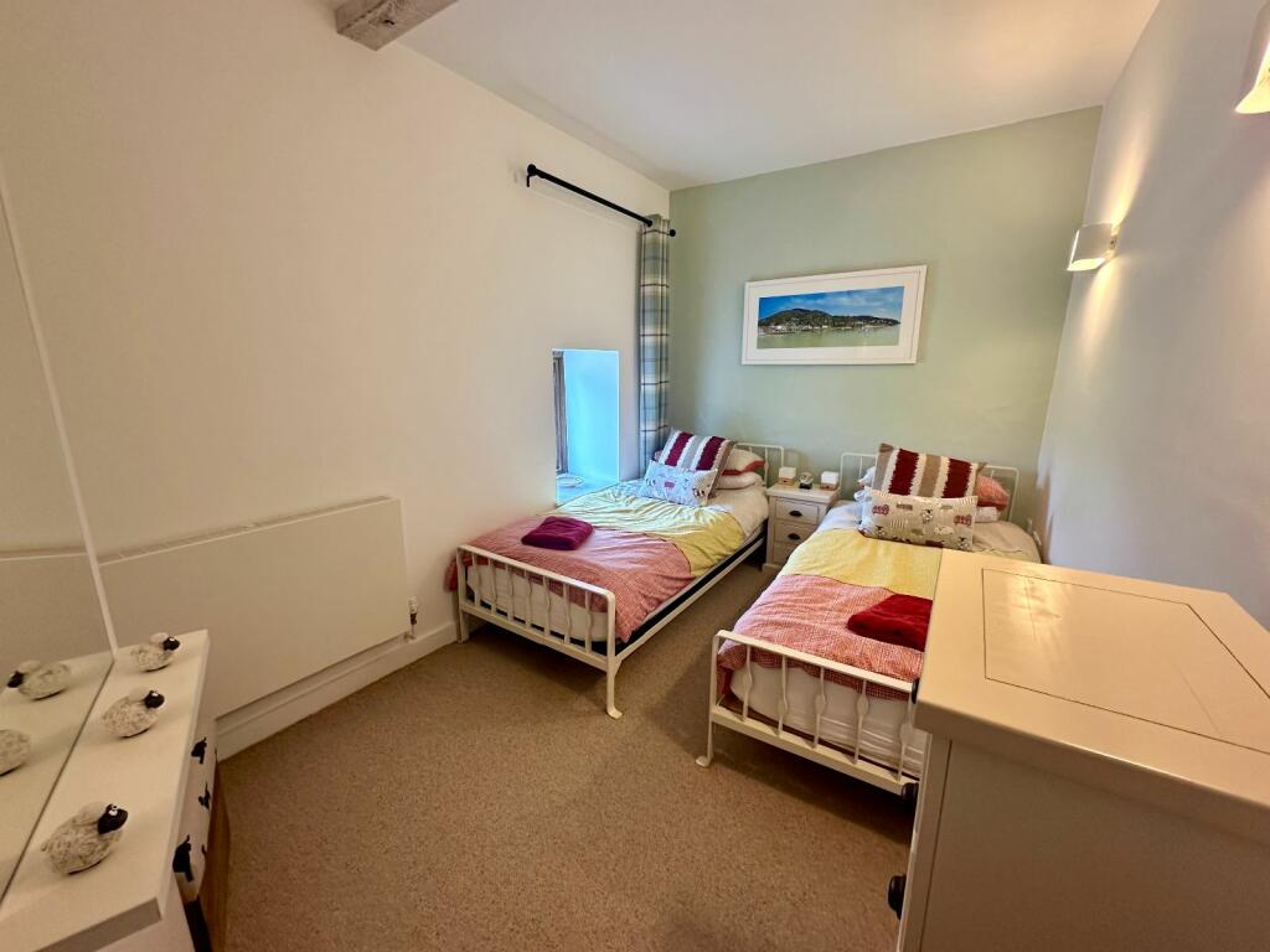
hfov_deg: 102.1
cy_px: 476
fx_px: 514
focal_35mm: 14
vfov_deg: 85.7
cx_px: 635
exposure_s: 1/100
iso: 160
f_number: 2.2
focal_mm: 2.22
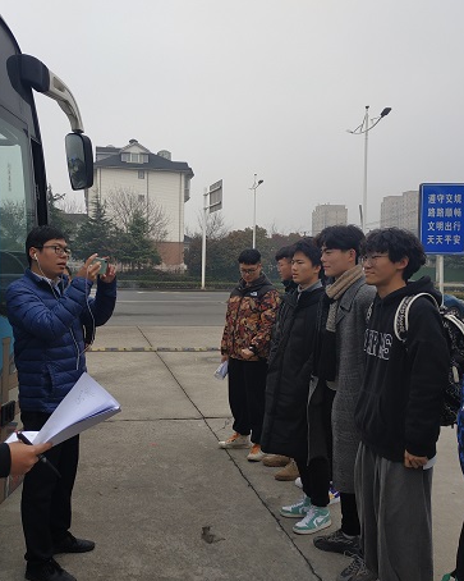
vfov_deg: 55.7
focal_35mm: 32
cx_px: 212
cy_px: 290
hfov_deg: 45.7
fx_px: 549
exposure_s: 1/630
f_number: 1.9
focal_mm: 3.94
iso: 100
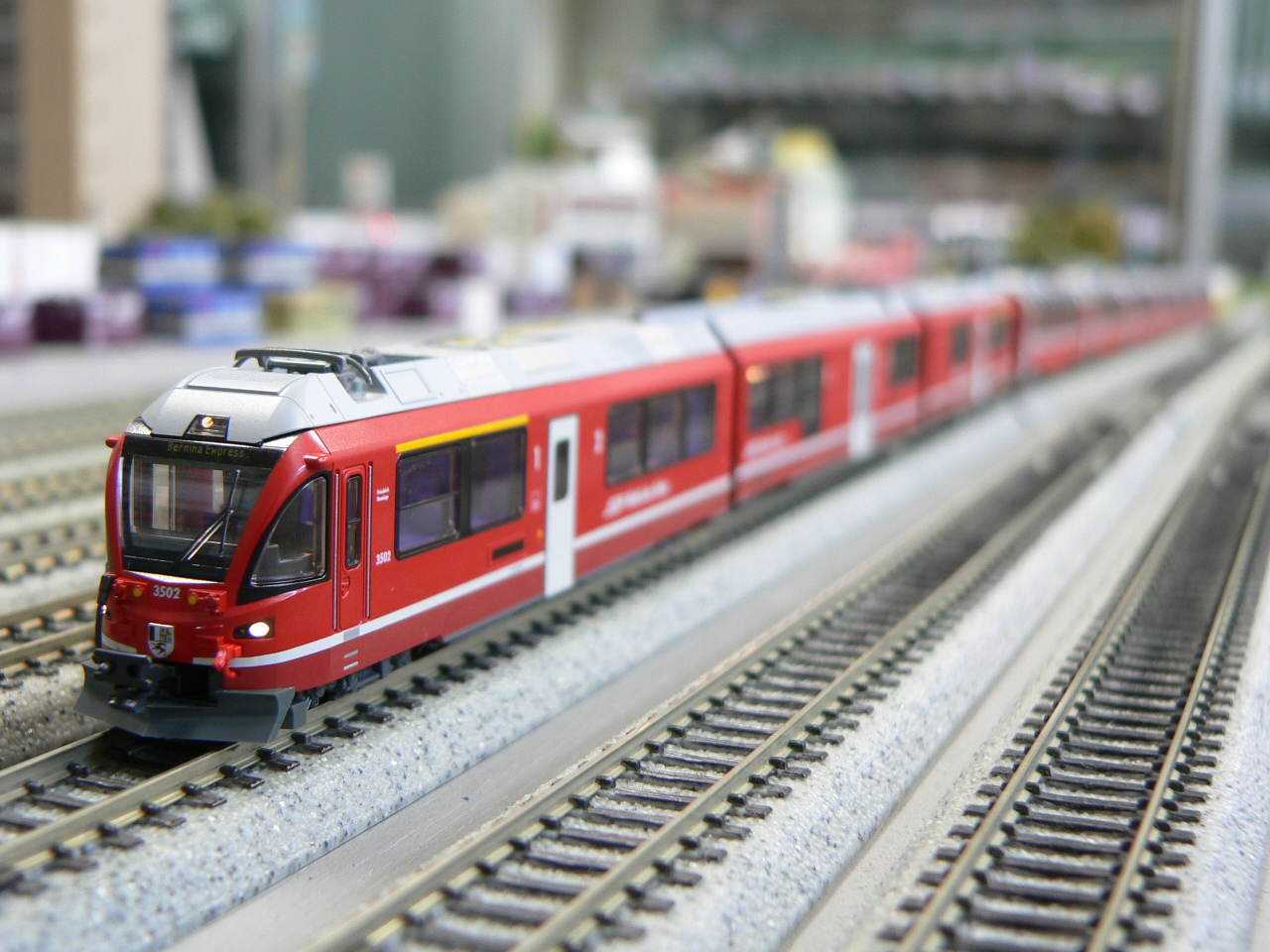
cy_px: 476
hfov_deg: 37.5
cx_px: 635
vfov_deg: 28.6
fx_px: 1871
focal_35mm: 51
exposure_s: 1/5
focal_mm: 8.5
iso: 100
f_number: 2.8
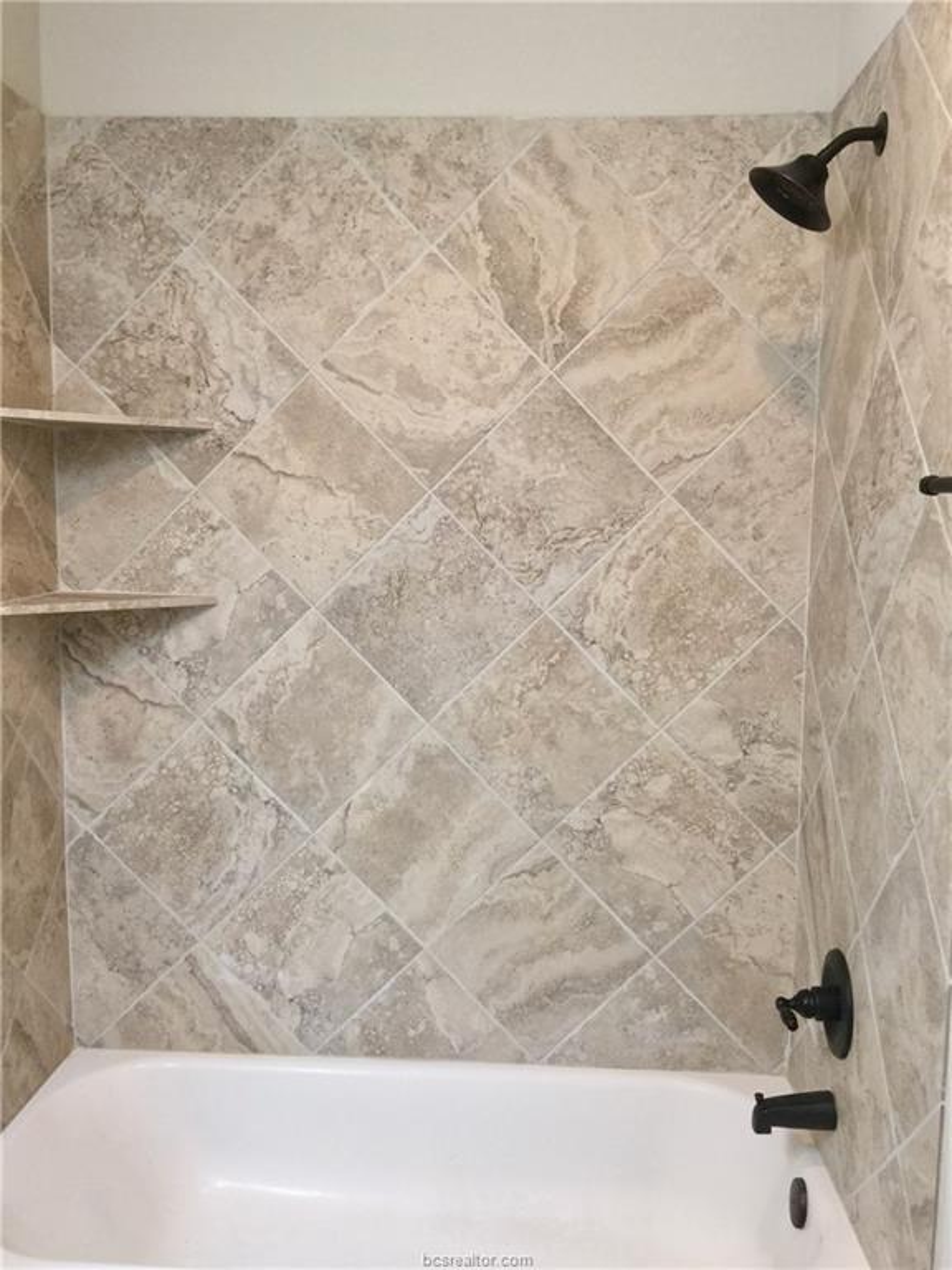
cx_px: 476
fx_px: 1063
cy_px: 635
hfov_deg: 48.2
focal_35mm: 29
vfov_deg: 61.7
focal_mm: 4.15
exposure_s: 1/15
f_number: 2.2
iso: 40
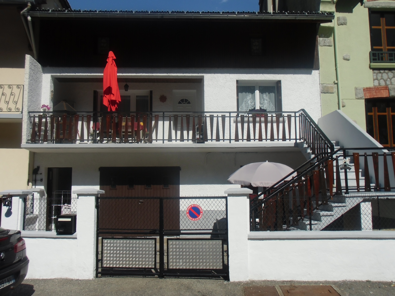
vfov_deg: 46.8
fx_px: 342
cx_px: 198
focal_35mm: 30
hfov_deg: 60.0
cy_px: 148
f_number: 3.5
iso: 64
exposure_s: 1/1250
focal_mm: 5.36
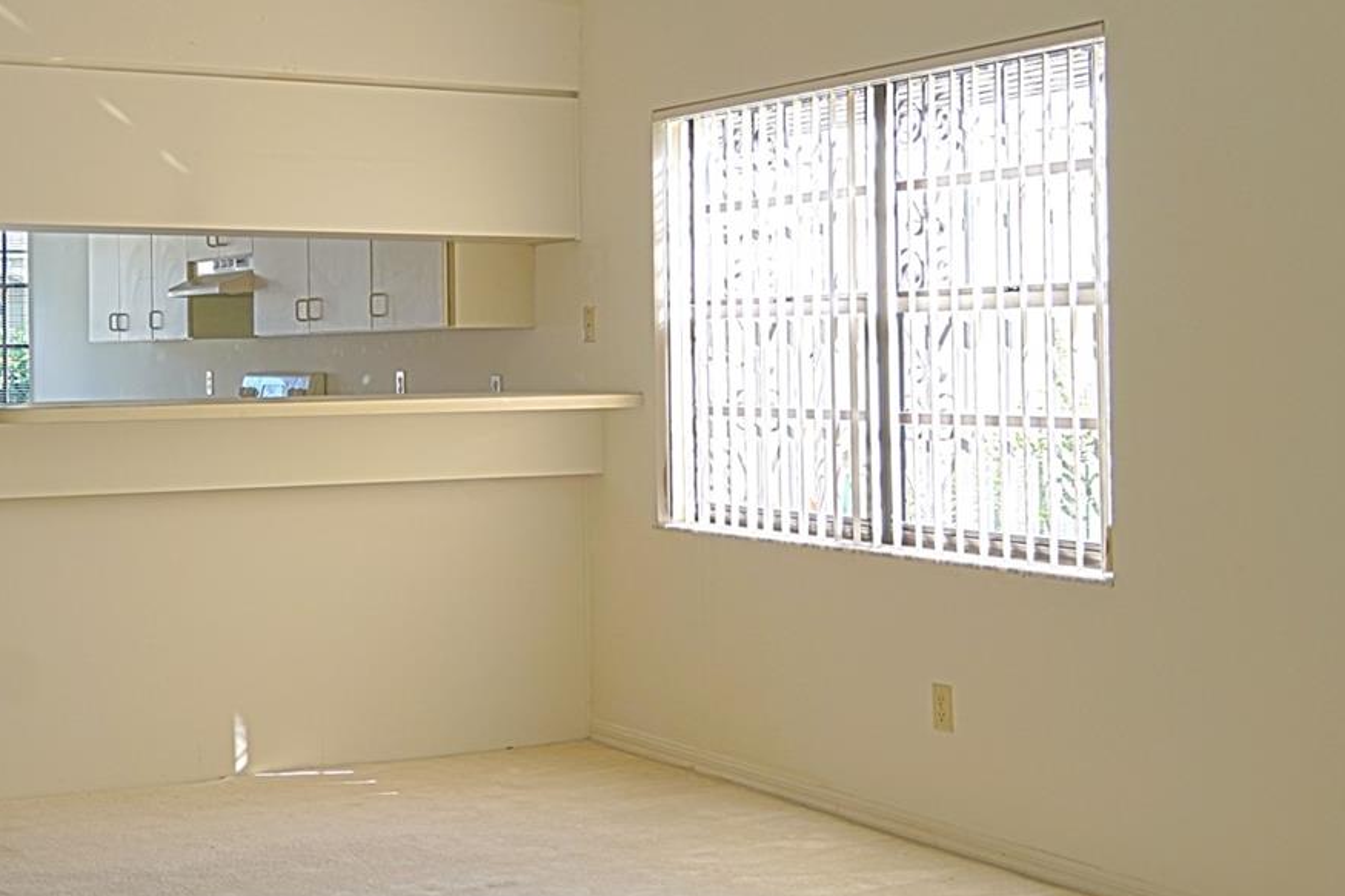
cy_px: 327
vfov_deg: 25.4
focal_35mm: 53
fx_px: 1980
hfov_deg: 36.9
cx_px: 390
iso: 100
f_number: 4
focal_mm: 29
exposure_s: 1/125
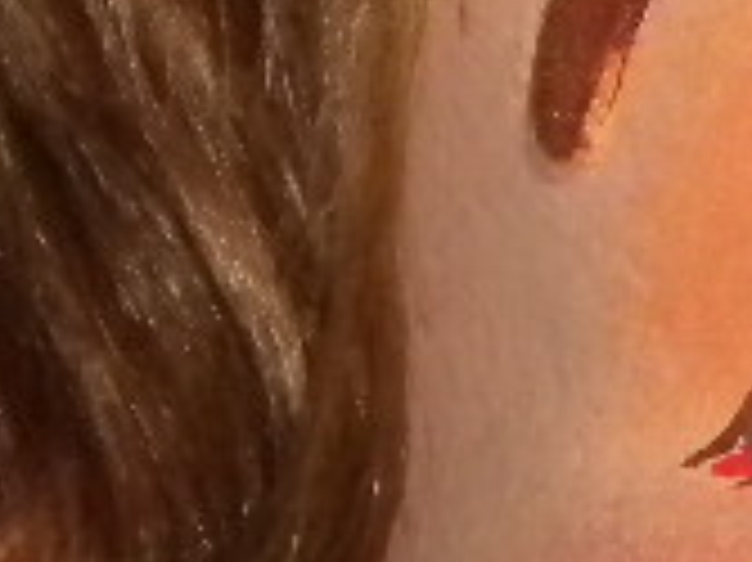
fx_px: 9074
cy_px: 319
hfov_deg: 4.7
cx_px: 1184
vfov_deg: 3.6
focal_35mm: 418
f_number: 4.6
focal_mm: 12.3
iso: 400
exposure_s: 1/60
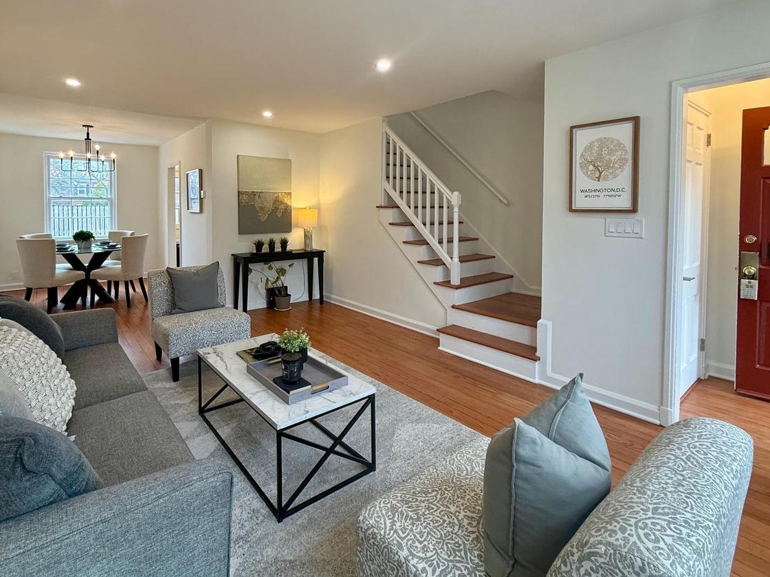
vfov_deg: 70.5
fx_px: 400
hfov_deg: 87.5
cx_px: 348
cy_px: 219
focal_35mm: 18
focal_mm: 2.22
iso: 200
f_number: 2.2
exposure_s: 1/120
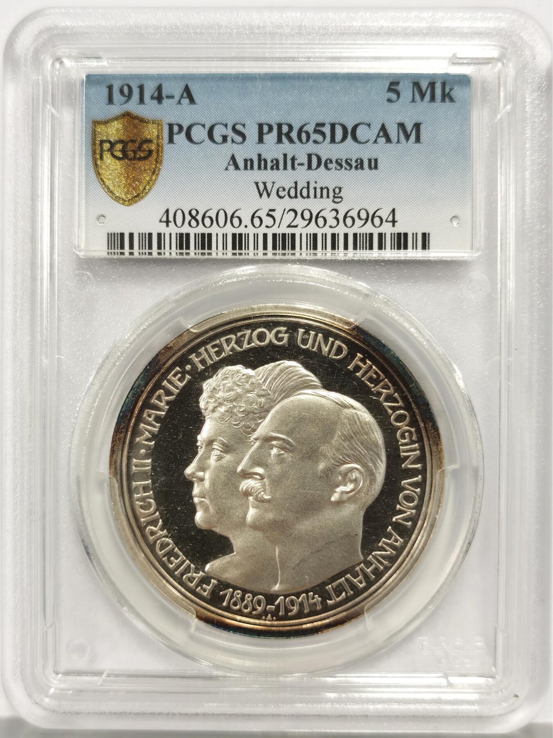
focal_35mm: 54
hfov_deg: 27.0
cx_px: 276
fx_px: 1150
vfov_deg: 35.5
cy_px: 369
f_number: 16
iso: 125
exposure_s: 1/100
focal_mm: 5.56
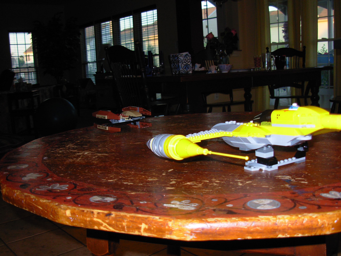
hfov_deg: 49.0
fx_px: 374
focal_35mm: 38
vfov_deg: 37.7
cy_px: 128
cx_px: 170
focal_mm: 6.3
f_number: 2.9
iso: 50
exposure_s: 1/32
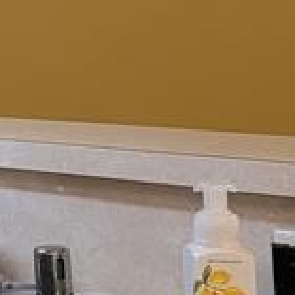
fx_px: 1572
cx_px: -579
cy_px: -23
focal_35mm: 163
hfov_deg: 8.9
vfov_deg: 10.6
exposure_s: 1/40
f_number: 1.8
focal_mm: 7
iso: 320
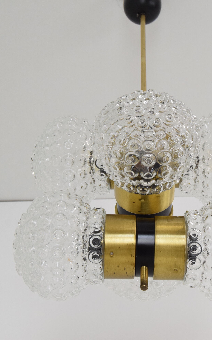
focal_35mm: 74
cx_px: 145
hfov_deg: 17.6
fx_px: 684
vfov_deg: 27.9
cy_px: 169
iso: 1600
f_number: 7.1
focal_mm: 32
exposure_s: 1/200
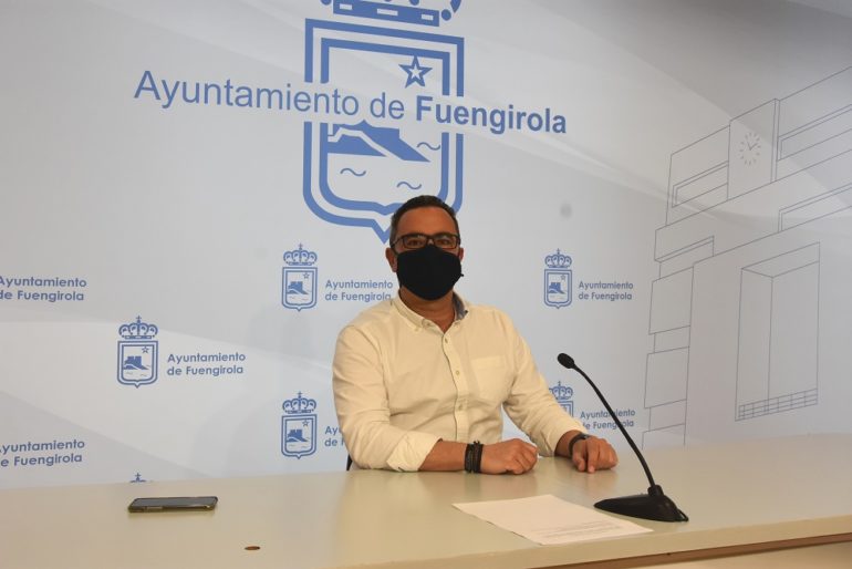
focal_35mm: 39
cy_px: 284
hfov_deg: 49.5
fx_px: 923
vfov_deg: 34.2
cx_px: 426
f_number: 8
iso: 800
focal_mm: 26
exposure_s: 1/320
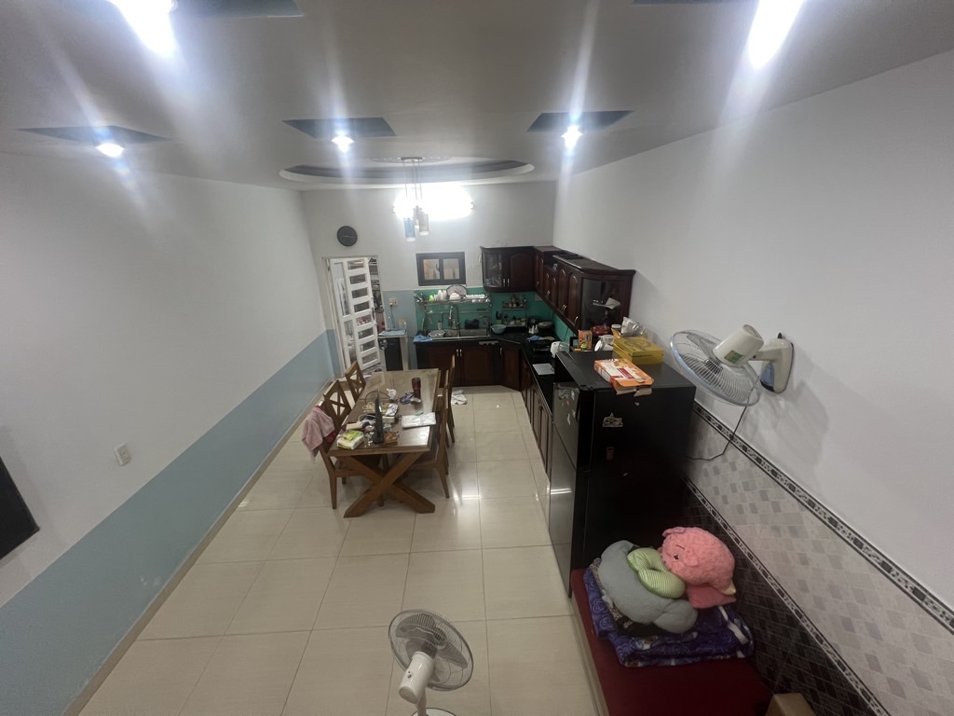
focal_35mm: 13
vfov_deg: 89.9
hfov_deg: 106.2
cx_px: 477
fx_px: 358
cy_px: 358
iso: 160
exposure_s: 1/50
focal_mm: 1.57
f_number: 1.8
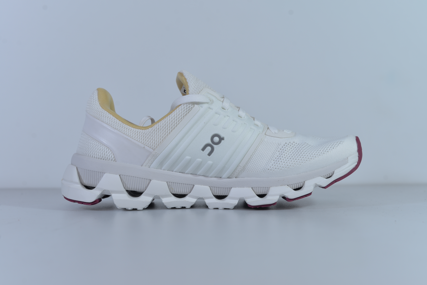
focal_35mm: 50
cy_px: 142
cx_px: 214
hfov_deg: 39.6
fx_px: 593
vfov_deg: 27.0
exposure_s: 1/320
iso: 100
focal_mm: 50
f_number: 5.6
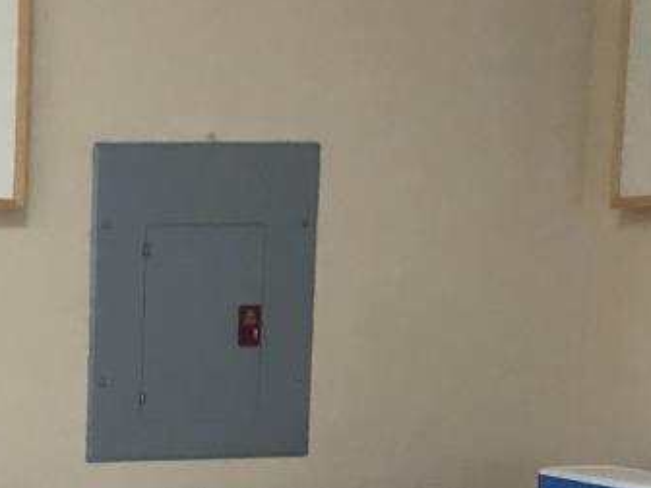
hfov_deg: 15.1
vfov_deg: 11.3
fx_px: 2351
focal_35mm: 125
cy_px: 772
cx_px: -182
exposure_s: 1/15
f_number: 1.8
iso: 64
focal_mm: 3.99
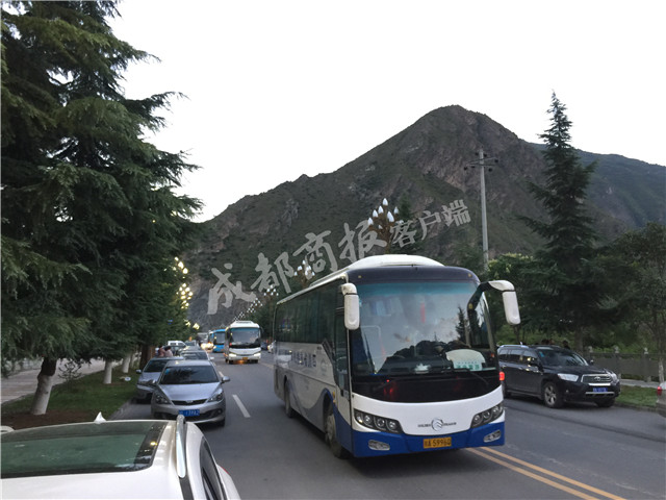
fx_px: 558
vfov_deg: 48.2
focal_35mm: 29
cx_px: 333
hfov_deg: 61.7
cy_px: 250
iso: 64
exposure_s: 1/17
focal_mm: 4.15
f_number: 2.2
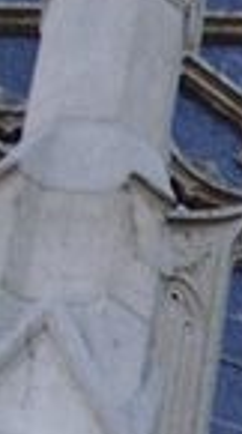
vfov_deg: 7.7
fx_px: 3096
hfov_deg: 4.3
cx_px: 759
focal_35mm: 270
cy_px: 841
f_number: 4.3
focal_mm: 5.8
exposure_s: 1/100
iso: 50
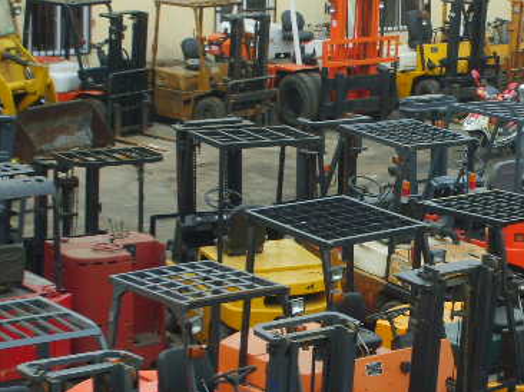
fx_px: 1906
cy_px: 262
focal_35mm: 126
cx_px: 411
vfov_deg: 11.7
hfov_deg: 15.6
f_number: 3.9
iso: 50
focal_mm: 12
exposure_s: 1/60
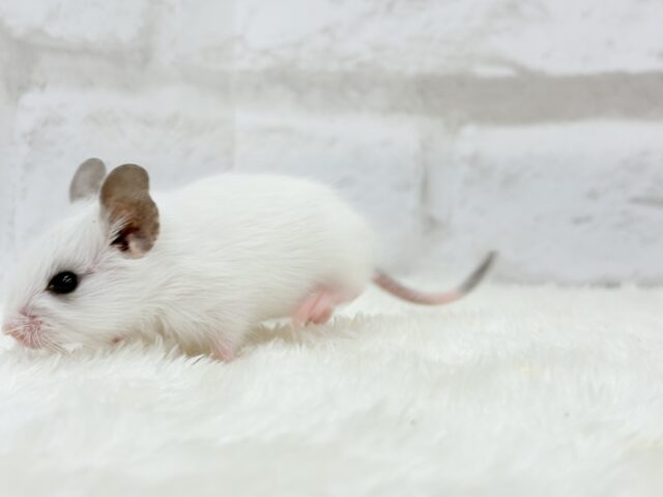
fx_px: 996
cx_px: 332
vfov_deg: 28.0
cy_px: 248
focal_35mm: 52
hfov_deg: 36.8
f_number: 1.6
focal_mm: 5.96
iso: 64
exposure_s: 1/100
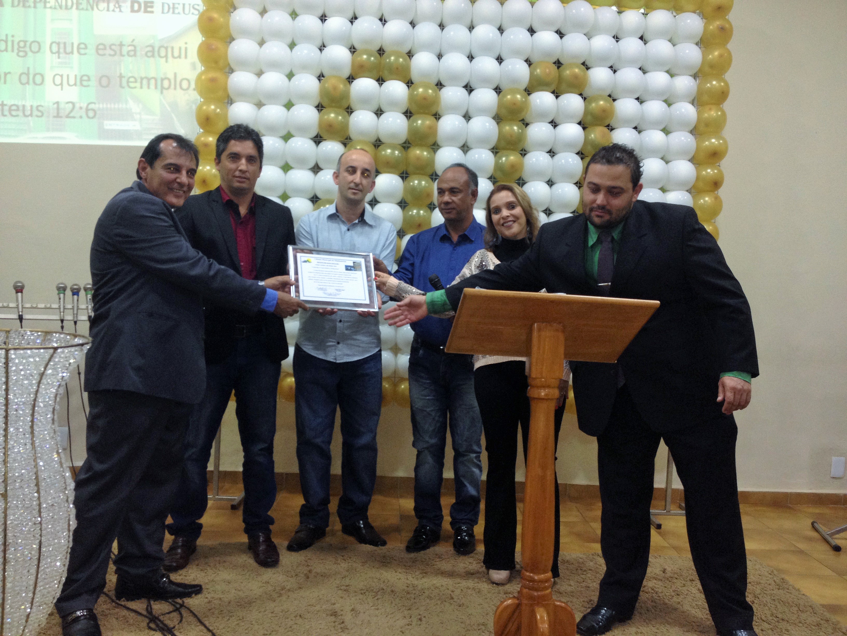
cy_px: 318
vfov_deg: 40.7
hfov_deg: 52.6
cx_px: 424
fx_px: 856
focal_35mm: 35
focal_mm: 4.28
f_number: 2.4
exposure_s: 1/20
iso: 100
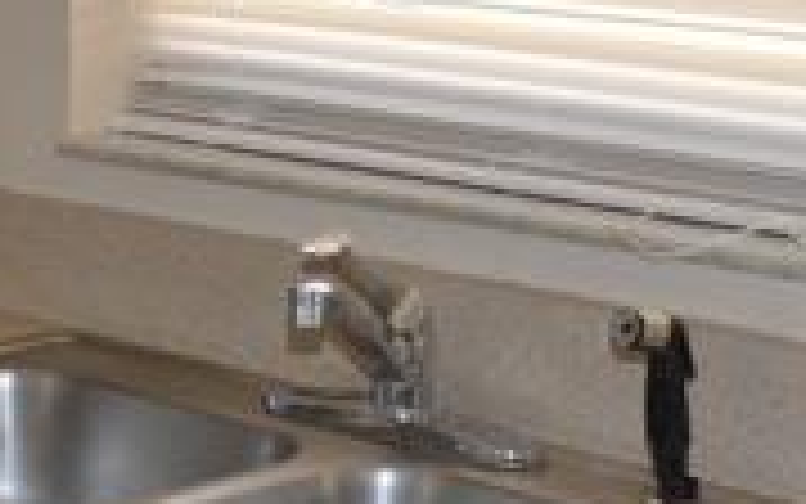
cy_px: 864
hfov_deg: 17.8
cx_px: 27
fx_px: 2523
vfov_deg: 10.8
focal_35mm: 115
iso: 900
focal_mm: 21
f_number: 3.8
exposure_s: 1/60
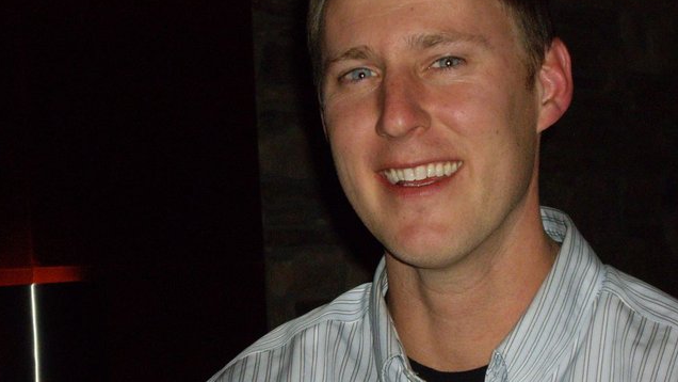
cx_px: 338
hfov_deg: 17.2
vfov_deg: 9.7
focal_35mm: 125
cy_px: 195
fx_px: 2248
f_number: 5.2
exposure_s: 1/125
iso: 400
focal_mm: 18.6
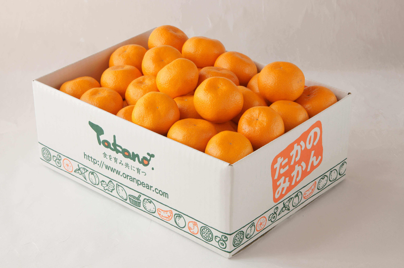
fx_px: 925
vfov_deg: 16.5
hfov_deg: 24.6
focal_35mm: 82
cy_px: 134
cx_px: 202
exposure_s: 1/100
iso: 200
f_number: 8
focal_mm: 55
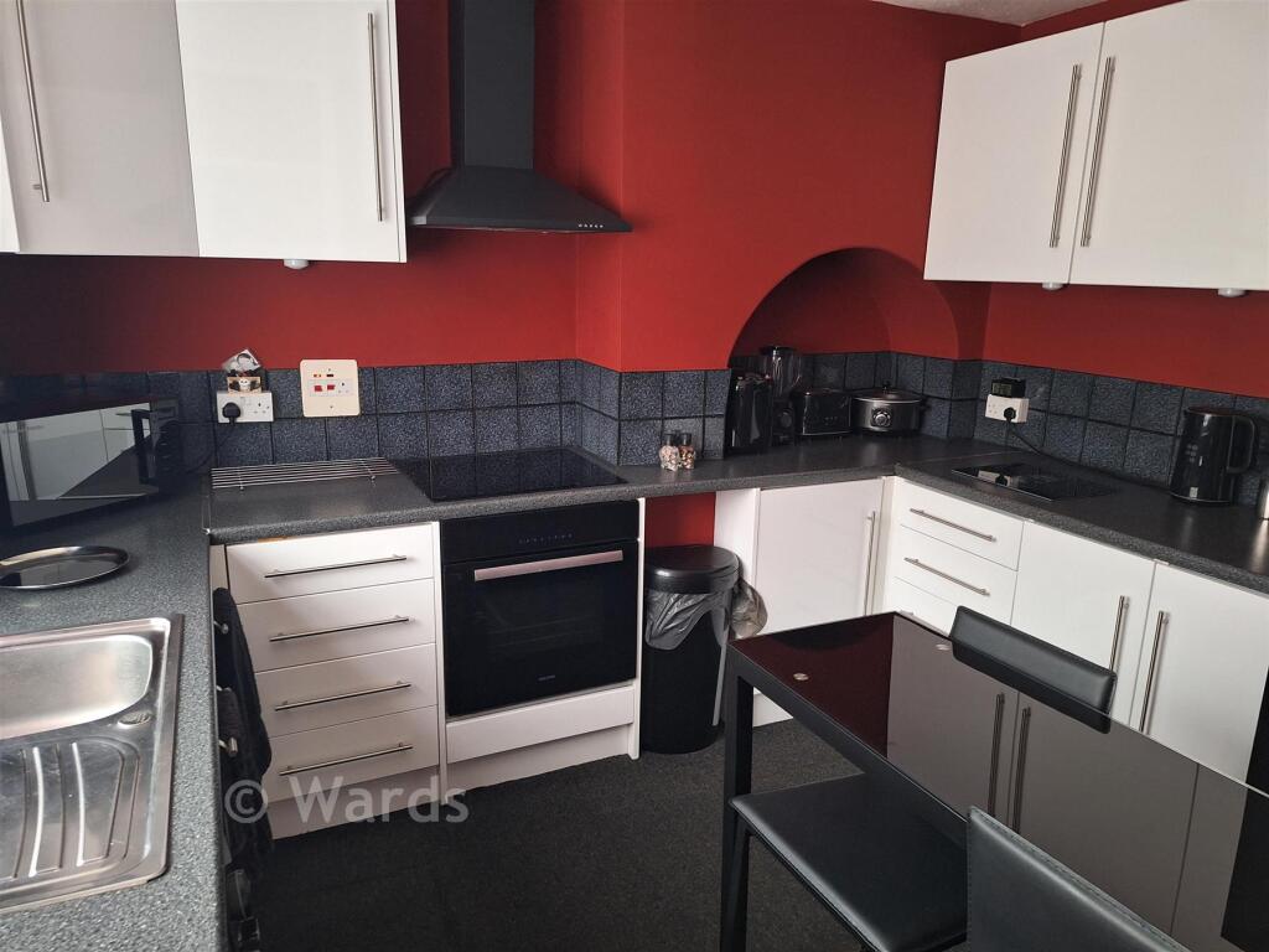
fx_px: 843
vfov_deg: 58.9
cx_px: 634
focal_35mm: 23
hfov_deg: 73.9
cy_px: 476
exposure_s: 1/25
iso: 250
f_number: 1.8
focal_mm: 5.54
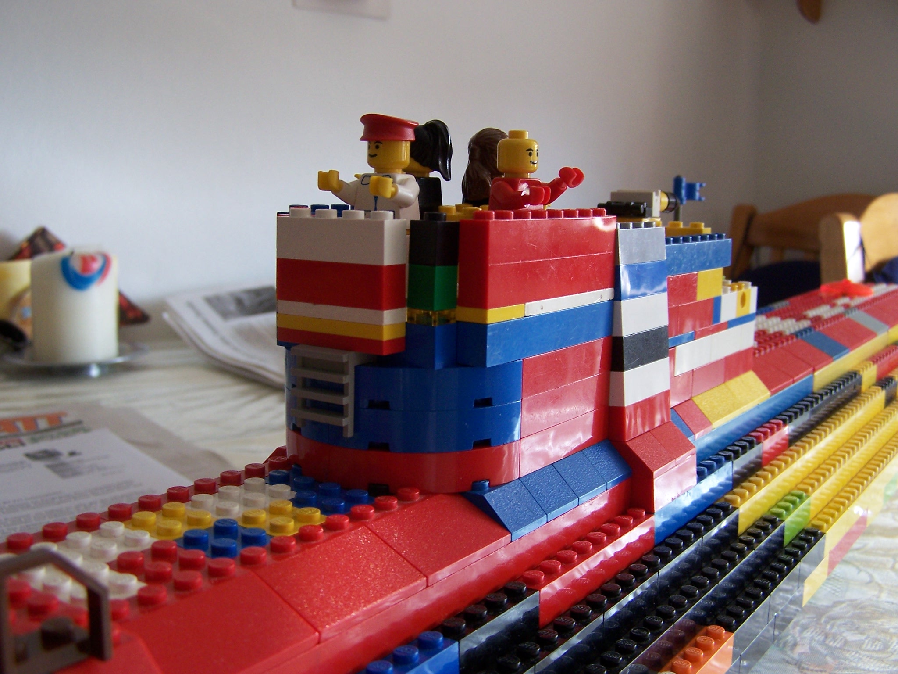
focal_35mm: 38
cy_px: 337
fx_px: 986
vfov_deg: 37.7
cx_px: 449
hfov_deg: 49.0
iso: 140
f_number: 2.8
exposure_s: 1/30
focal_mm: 6.3
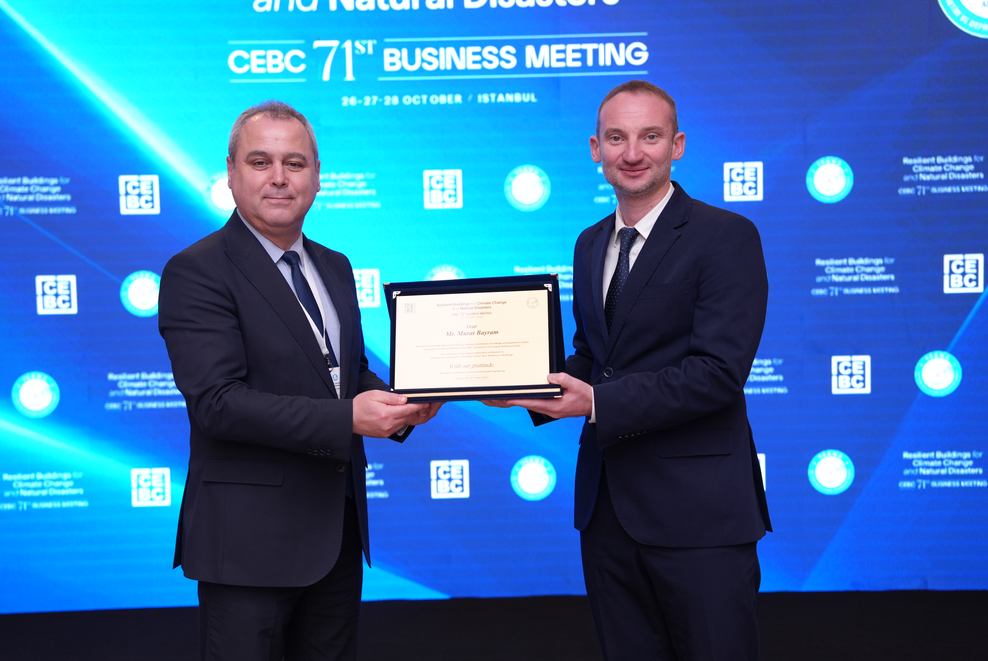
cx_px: 494
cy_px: 330
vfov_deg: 29.9
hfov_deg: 43.6
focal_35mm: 45
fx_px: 1236
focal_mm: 45
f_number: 2.8
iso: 500
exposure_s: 1/160
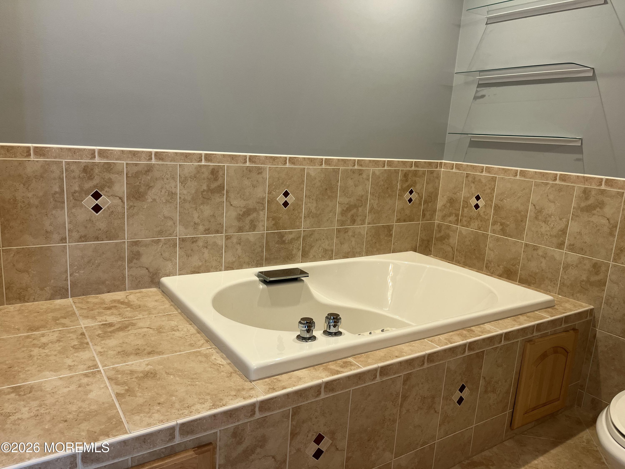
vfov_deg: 53.1
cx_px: 312
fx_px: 469
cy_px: 234
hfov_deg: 67.3
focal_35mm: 26
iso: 100
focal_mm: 5.1
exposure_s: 1/60
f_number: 1.6
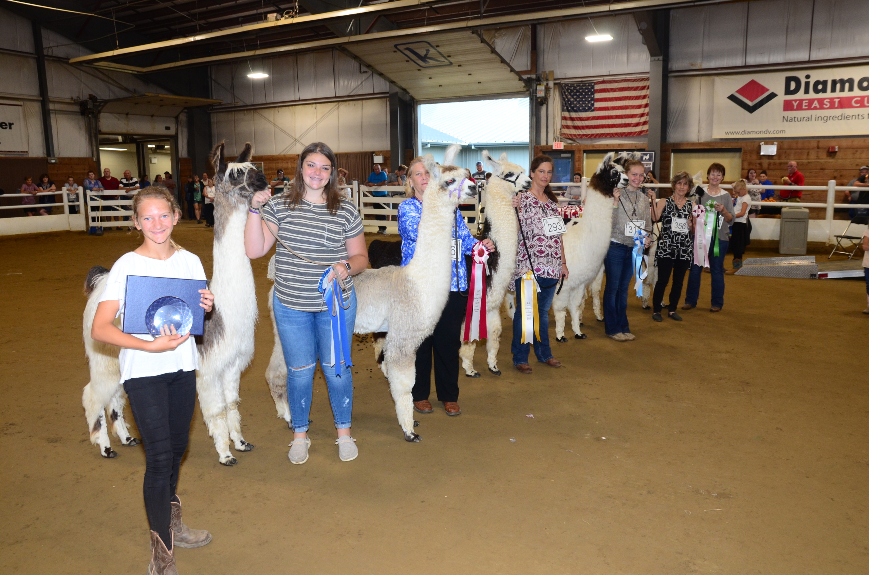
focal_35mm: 26
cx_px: 434
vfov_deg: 50.2
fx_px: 614
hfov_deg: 70.5
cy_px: 288
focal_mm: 17
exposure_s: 1/100
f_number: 5.6
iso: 800
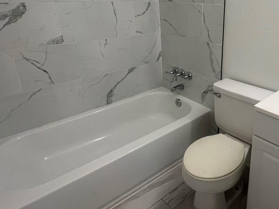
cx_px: 204
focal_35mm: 26
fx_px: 210
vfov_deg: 52.2
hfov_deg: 64.0
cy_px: 72
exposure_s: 1/120
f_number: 1.8
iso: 200
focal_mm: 1.57
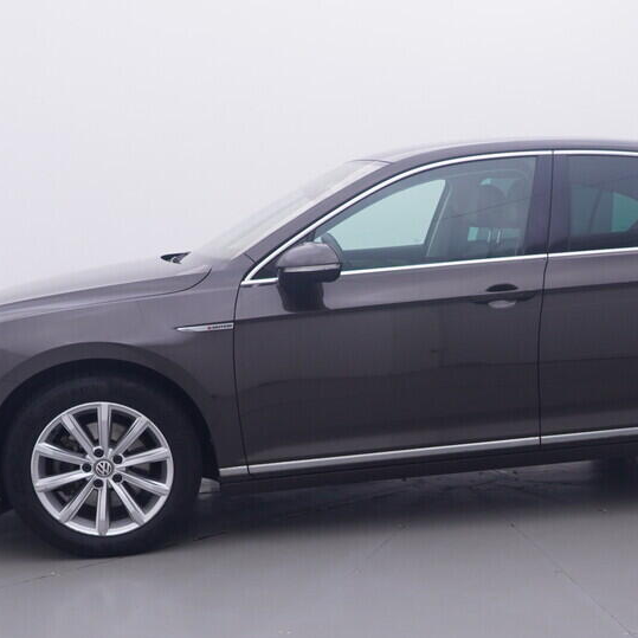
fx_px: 1066
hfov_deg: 33.0
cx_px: 430
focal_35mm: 51
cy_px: 503
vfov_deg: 32.5
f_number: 5
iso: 200
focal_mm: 15
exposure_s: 1/80
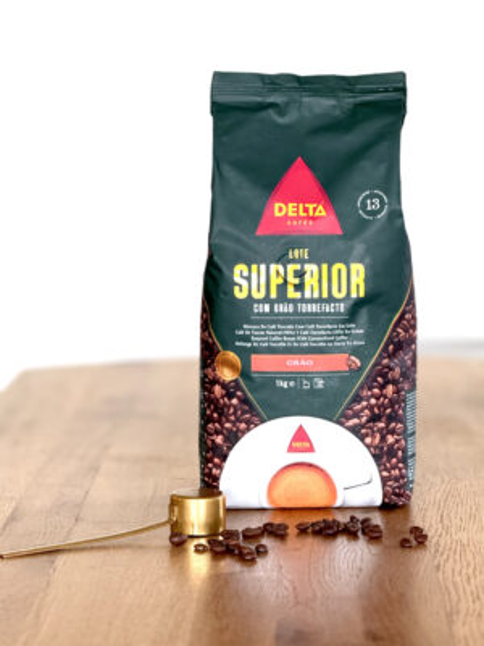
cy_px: 323
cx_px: 242
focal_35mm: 120
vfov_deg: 16.4
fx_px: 2237
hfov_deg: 12.3
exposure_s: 1/61
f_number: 2.8
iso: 250
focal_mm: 15.66
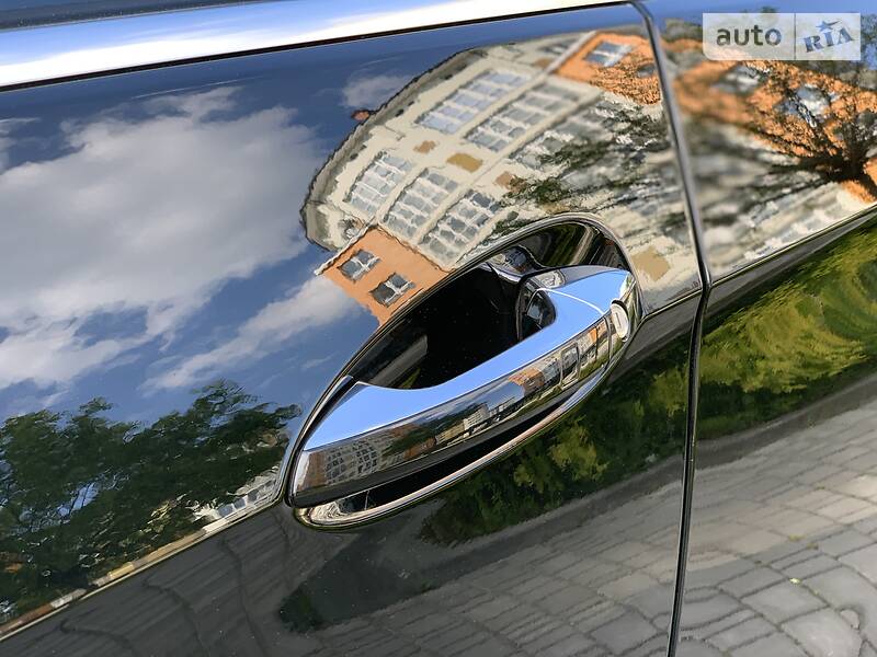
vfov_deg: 28.0
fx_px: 1317
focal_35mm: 52
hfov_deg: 36.8
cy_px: 328
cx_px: 438
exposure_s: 1/122
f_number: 2.4
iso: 25
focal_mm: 6
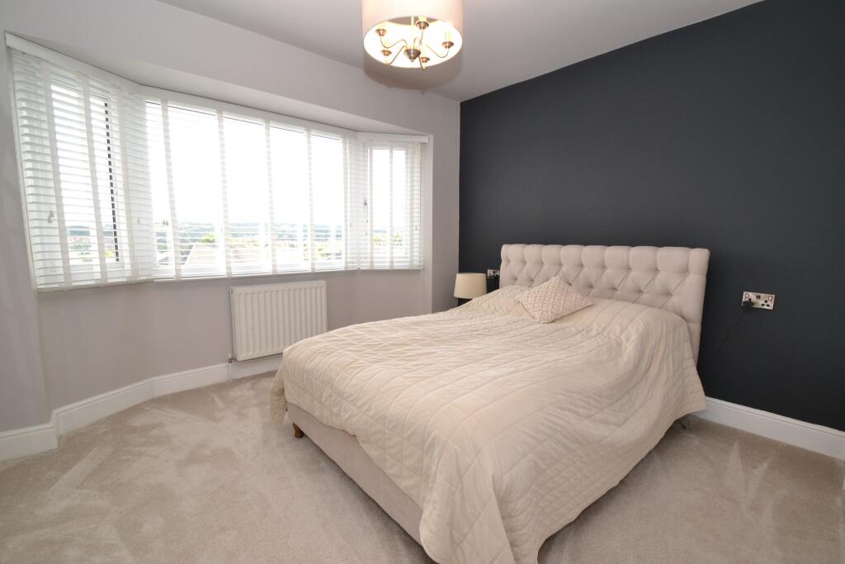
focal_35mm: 15
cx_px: 422
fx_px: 352
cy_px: 282
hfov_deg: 100.4
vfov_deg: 77.3
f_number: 5
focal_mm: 10
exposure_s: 1/100
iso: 400
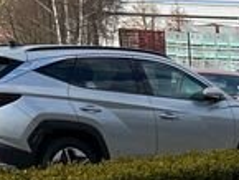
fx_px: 1265
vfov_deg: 7.2
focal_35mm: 183
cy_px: 545
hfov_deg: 10.0
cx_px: 488
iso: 50
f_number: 1.6
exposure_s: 1/3049
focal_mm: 5.1
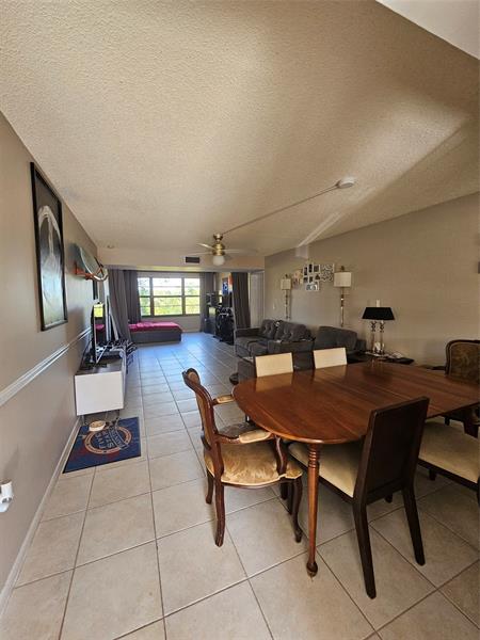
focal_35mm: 13
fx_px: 240
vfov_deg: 106.2
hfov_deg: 89.9
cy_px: 320
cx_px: 240
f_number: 2.2
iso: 320
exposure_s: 1/100
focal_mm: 2.2
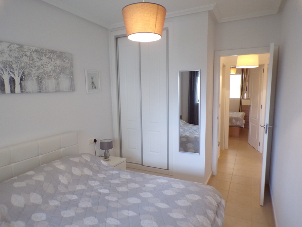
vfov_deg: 56.8
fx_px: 209
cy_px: 114
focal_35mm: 24
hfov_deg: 71.6
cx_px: 151
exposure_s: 1/25
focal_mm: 4.3
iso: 200
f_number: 3
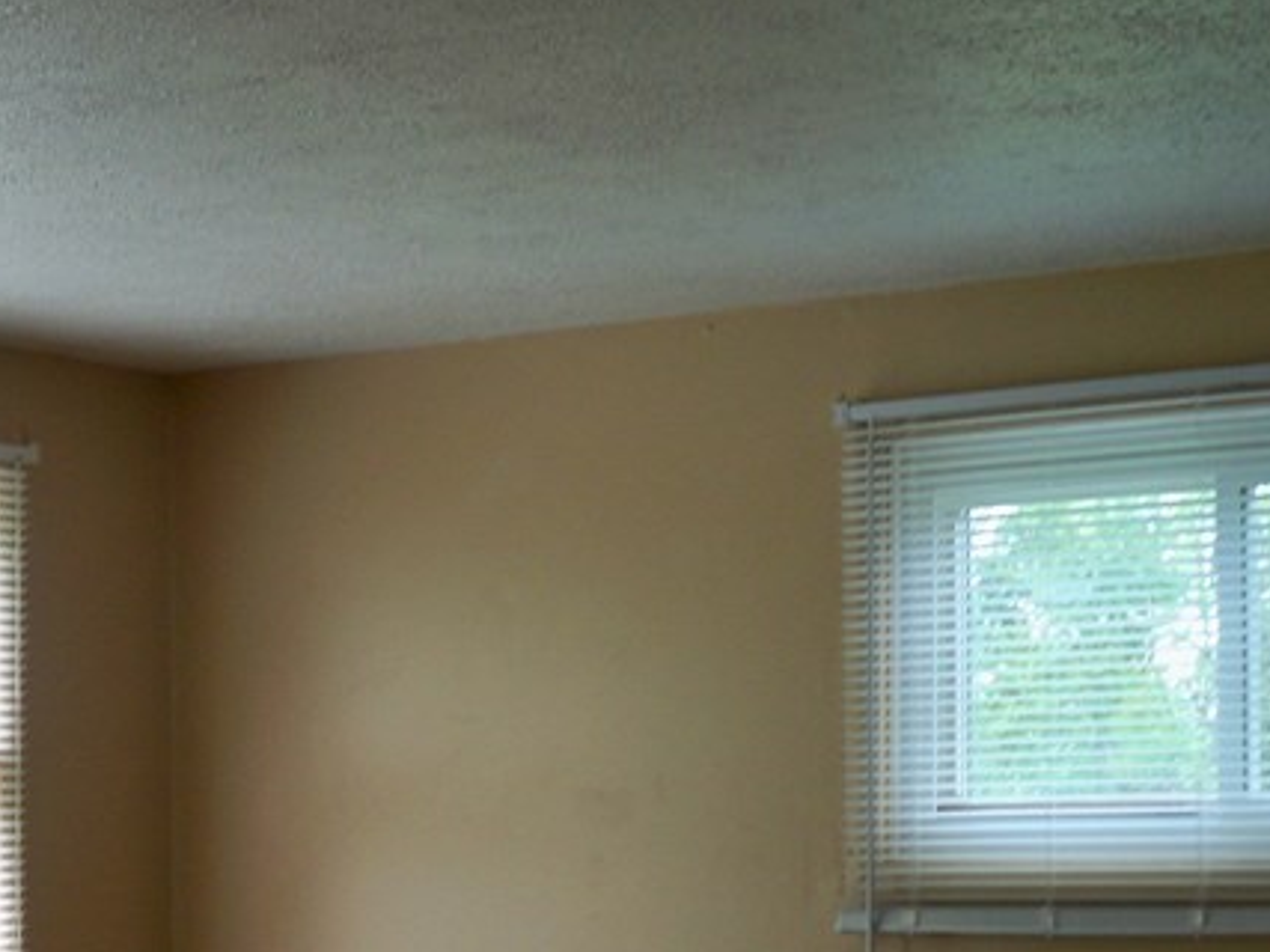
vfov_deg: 17.2
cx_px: 318
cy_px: 934
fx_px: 3081
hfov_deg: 23.1
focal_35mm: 84
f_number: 3.1
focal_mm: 6.3
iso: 80
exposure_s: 1/40
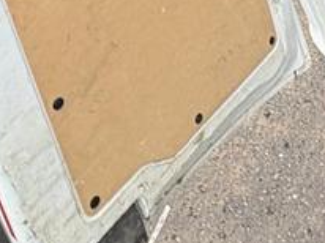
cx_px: 213
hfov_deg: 31.5
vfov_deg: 18.1
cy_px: -213
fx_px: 572
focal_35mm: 61
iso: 160
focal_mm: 2.22
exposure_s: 1/99
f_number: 2.2
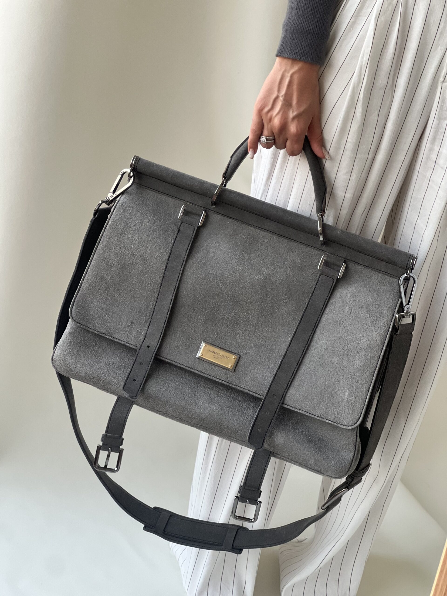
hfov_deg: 19.1
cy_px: 298
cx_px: 224
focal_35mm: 77
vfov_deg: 25.3
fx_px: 1326
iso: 125
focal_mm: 9
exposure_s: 1/33
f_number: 2.8
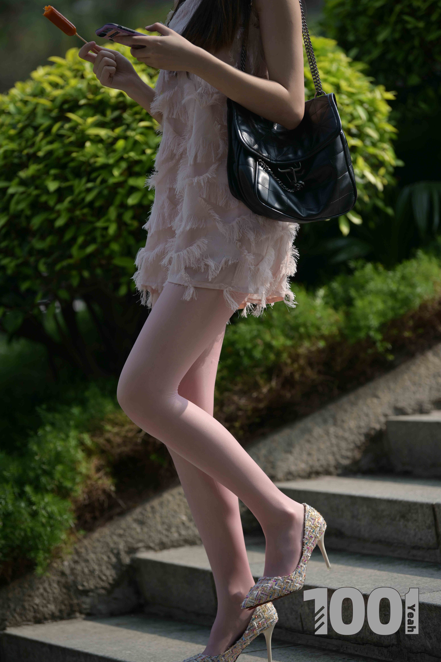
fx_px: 2756
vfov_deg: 13.7
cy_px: 331
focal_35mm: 150
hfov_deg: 9.1
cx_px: 220
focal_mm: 150
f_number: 2.8
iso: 100
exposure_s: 1/2500
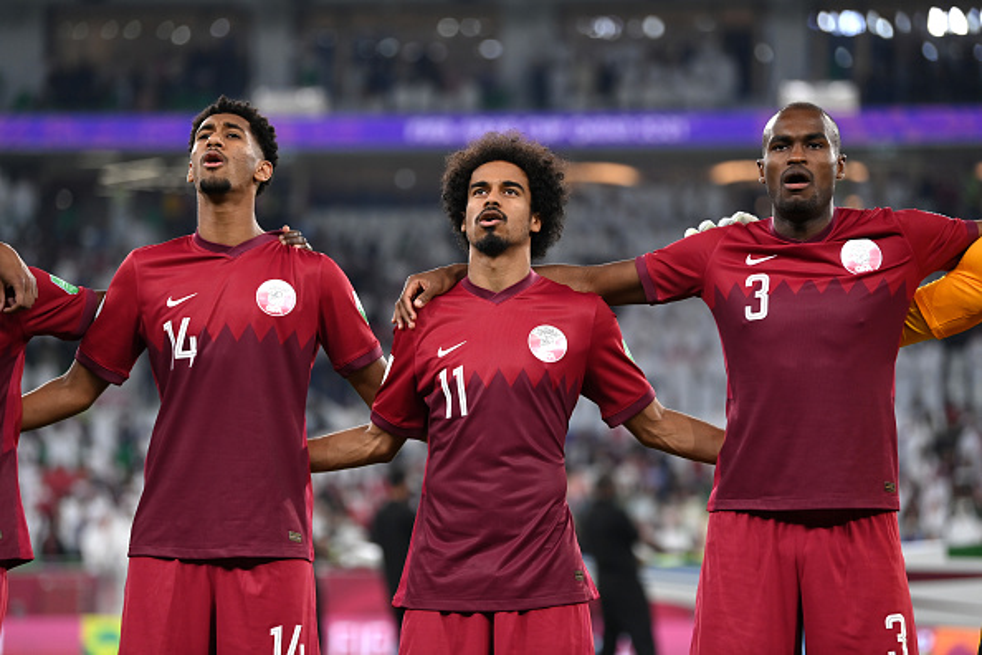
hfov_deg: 14.2
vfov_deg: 9.5
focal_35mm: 145
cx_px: 491
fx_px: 3955
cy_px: 328
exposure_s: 1/1600
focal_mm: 145
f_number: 2.8
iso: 1600
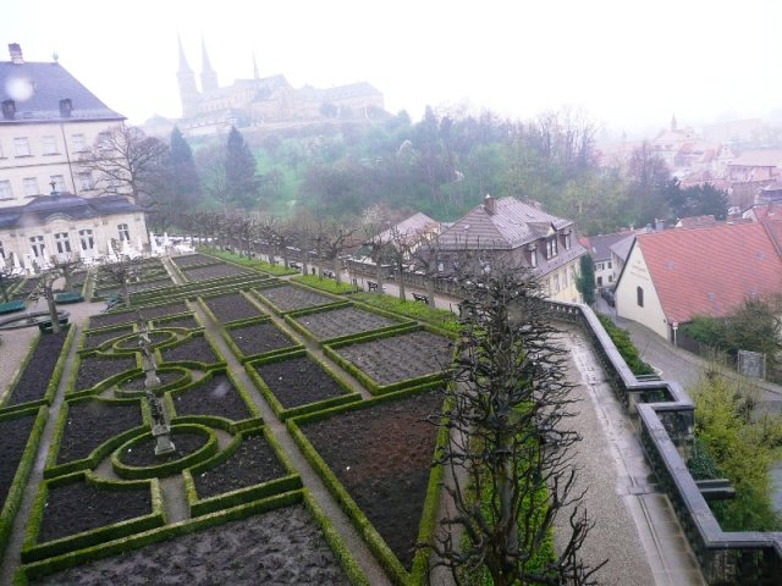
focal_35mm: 28
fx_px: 633
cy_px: 293
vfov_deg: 49.7
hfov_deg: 63.4
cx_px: 391
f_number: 3.3
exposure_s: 1/30
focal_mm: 4.6
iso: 100
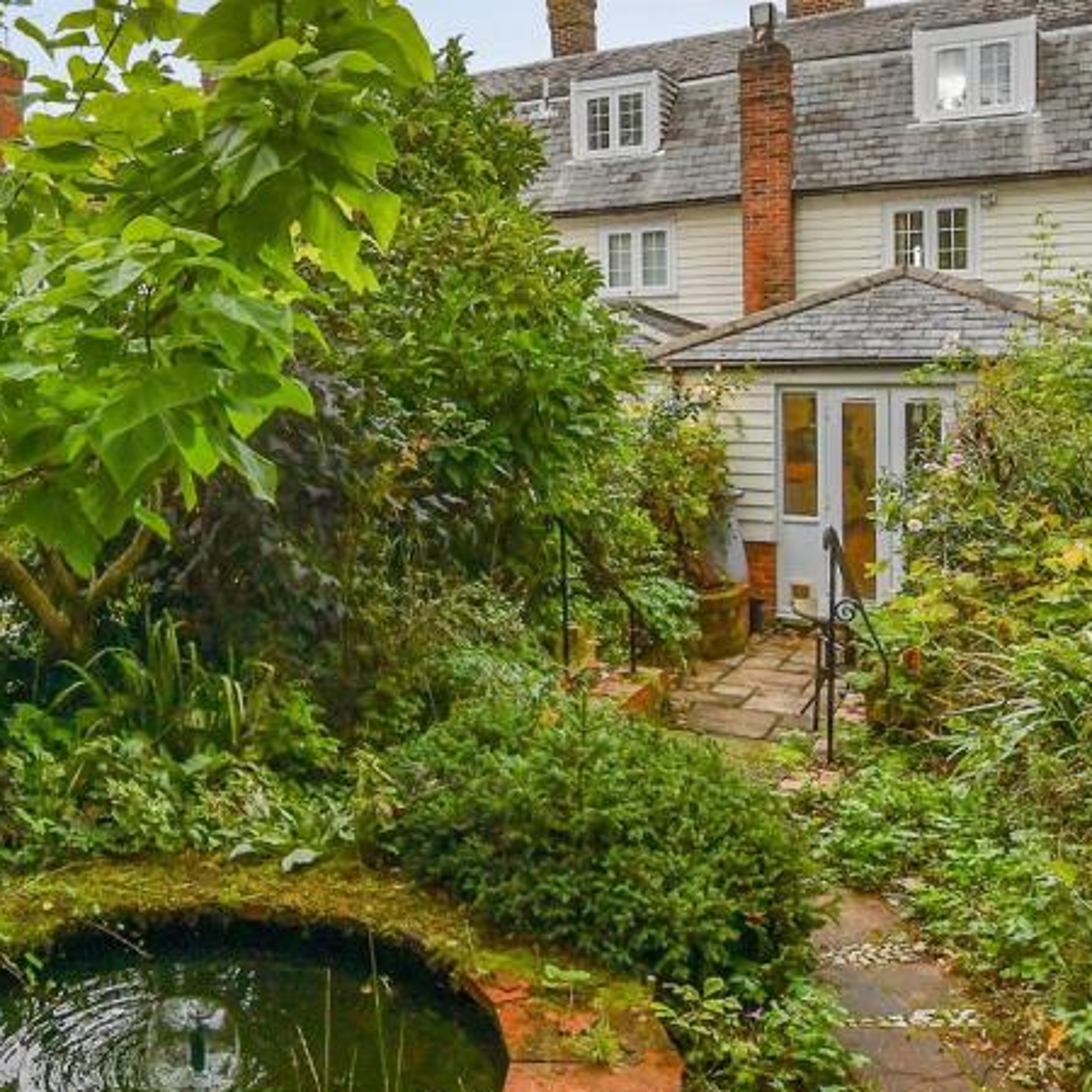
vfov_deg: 55.2
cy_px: 440
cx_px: 298
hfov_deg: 53.6
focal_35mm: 29
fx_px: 1035
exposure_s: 1/320
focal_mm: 10
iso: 320
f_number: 8
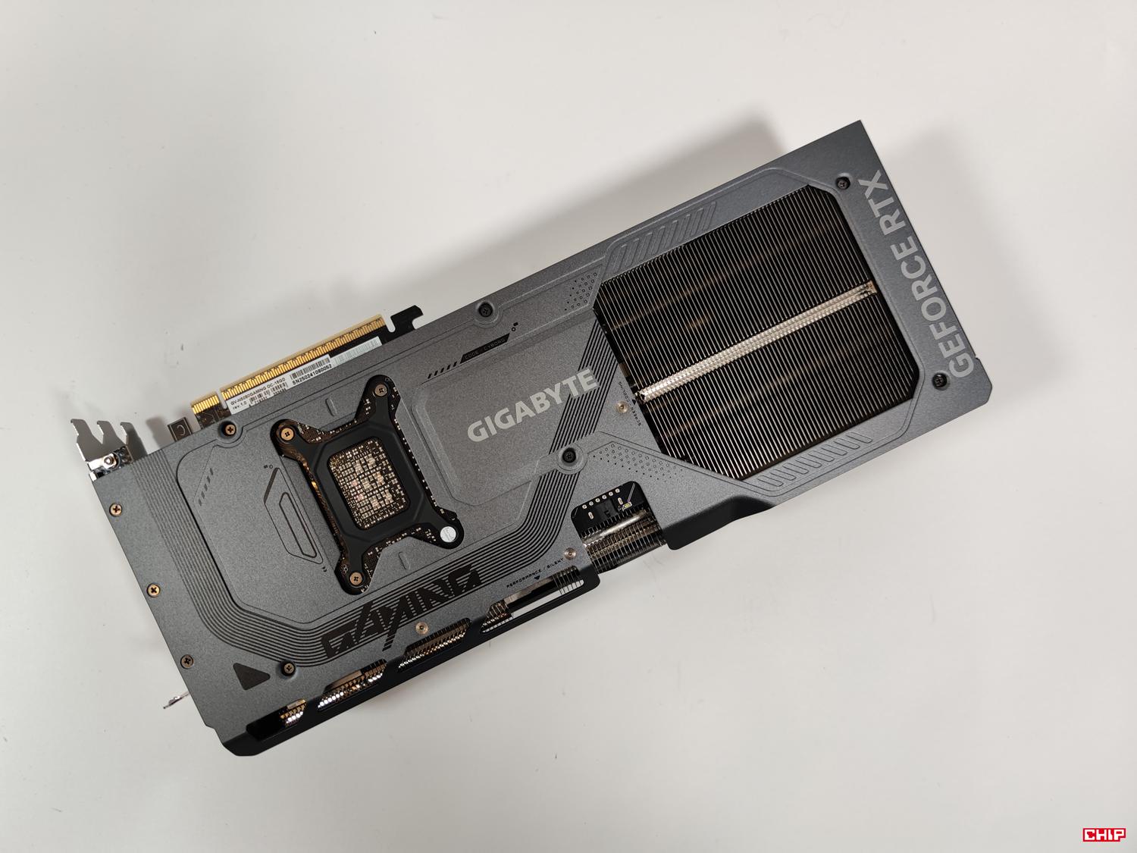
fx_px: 821
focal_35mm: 25
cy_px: 426
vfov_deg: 54.9
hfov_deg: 69.4
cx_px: 568
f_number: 1.85
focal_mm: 6.78
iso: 72
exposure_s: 1/100
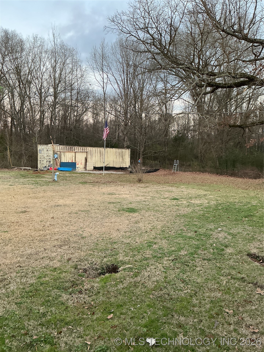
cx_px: 132
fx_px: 295
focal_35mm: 29
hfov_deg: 48.2
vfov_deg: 61.7
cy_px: 176
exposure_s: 1/60
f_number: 1.8
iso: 100
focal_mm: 3
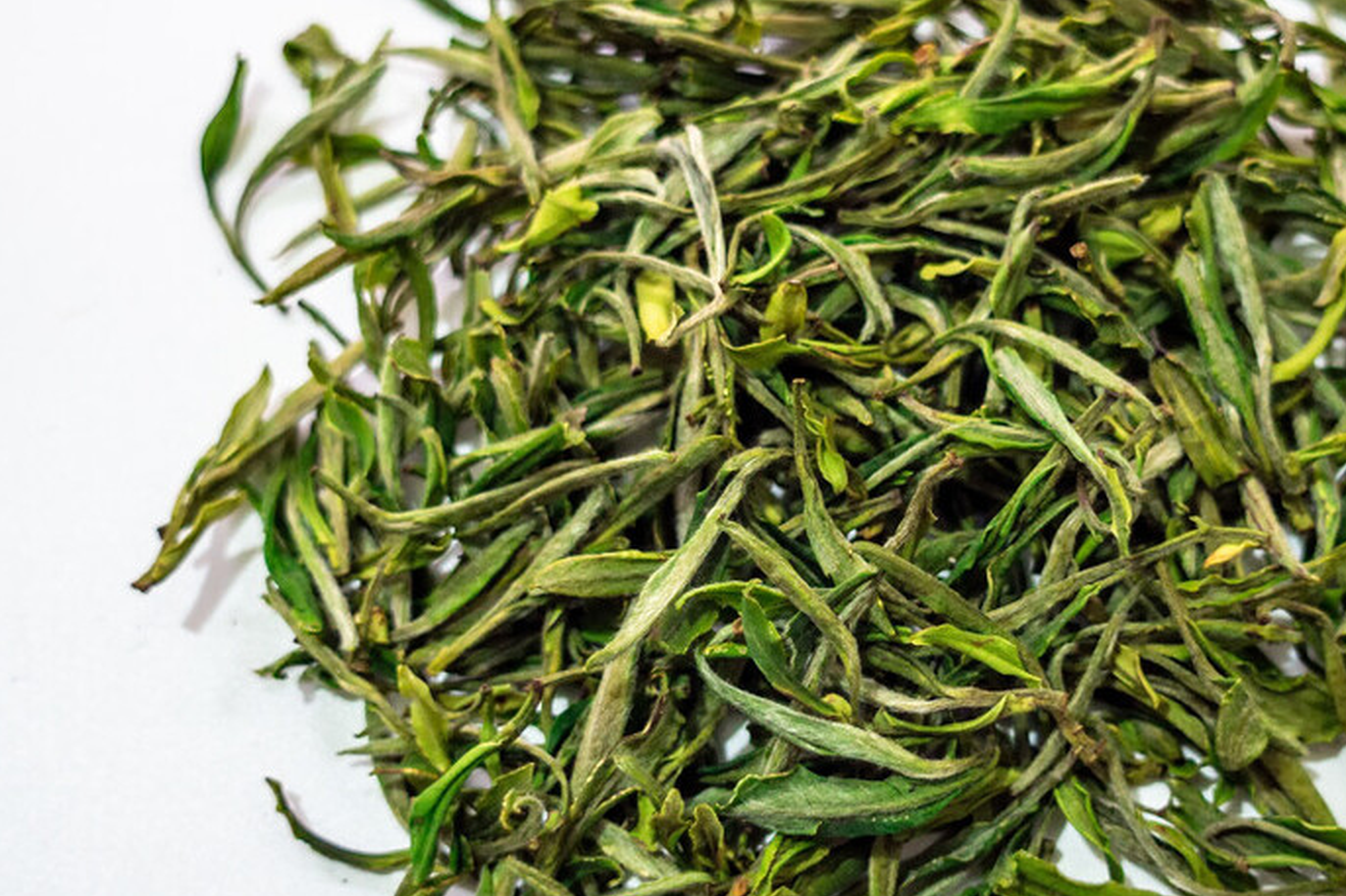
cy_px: 452
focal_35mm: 63
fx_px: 2355
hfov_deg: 31.7
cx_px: 871
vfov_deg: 21.6
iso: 400
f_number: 2.8
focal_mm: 24
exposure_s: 1/80
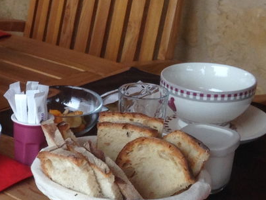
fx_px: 1000
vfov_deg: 11.4
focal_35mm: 130
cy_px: 79
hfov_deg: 14.4
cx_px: -98
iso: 50
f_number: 2.4
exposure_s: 1/60
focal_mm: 4.12
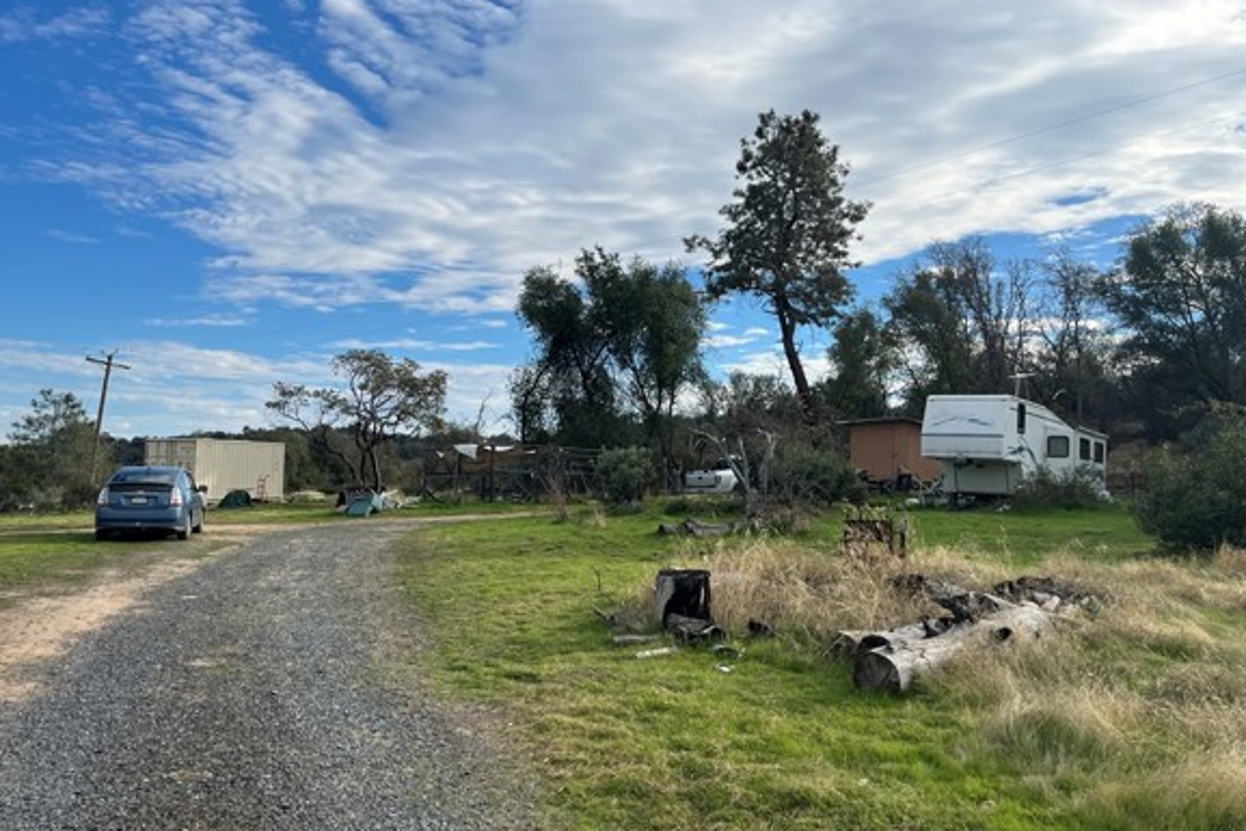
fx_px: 1039
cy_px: 401
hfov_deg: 61.9
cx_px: 581
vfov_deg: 43.6
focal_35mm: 30
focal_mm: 5.1
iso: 50
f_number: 1.6
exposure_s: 1/3876
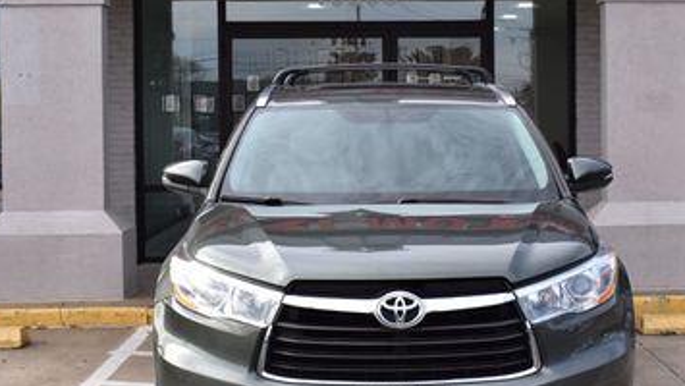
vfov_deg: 17.7
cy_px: 158
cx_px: 442
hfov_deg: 30.8
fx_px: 1236
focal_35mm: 68
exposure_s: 1/320
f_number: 10
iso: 400
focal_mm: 24
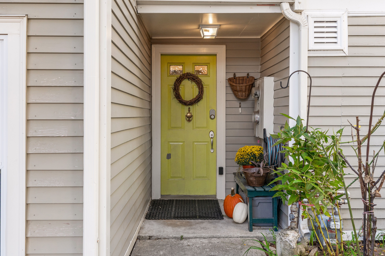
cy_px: 128
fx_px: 374
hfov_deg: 54.4
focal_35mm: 35
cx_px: 192
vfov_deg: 37.9
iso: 640
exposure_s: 1/125
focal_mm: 35
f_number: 5
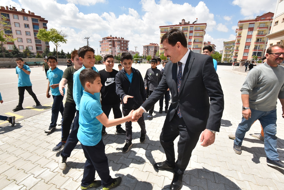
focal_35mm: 16
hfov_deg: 96.7
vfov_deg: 73.8
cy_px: 95
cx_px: 142
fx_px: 126
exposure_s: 1/200
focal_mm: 16
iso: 1000
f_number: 22
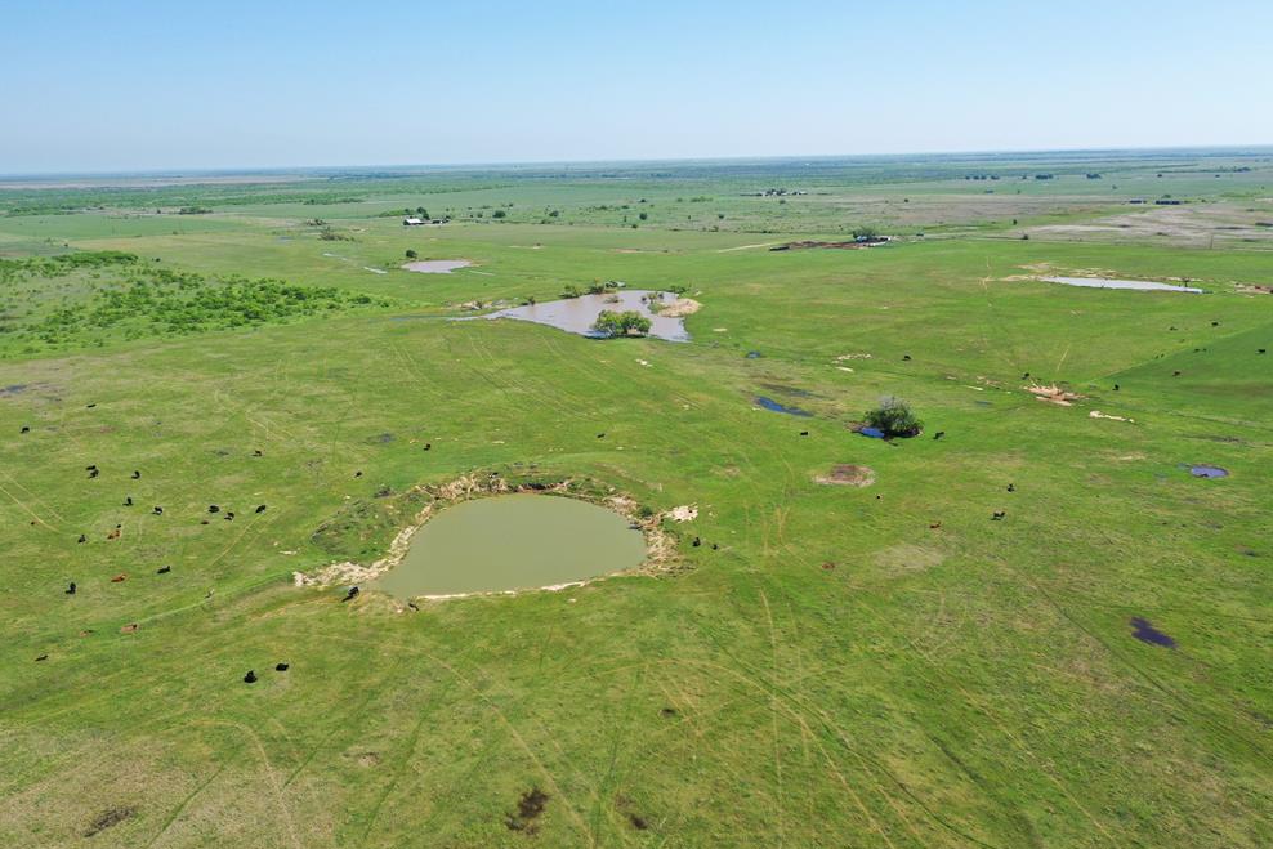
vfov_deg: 45.0
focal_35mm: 29
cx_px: 636
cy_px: 428
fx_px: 1026
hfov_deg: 63.7
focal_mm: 10.26
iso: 100
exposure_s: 1/320
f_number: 6.3
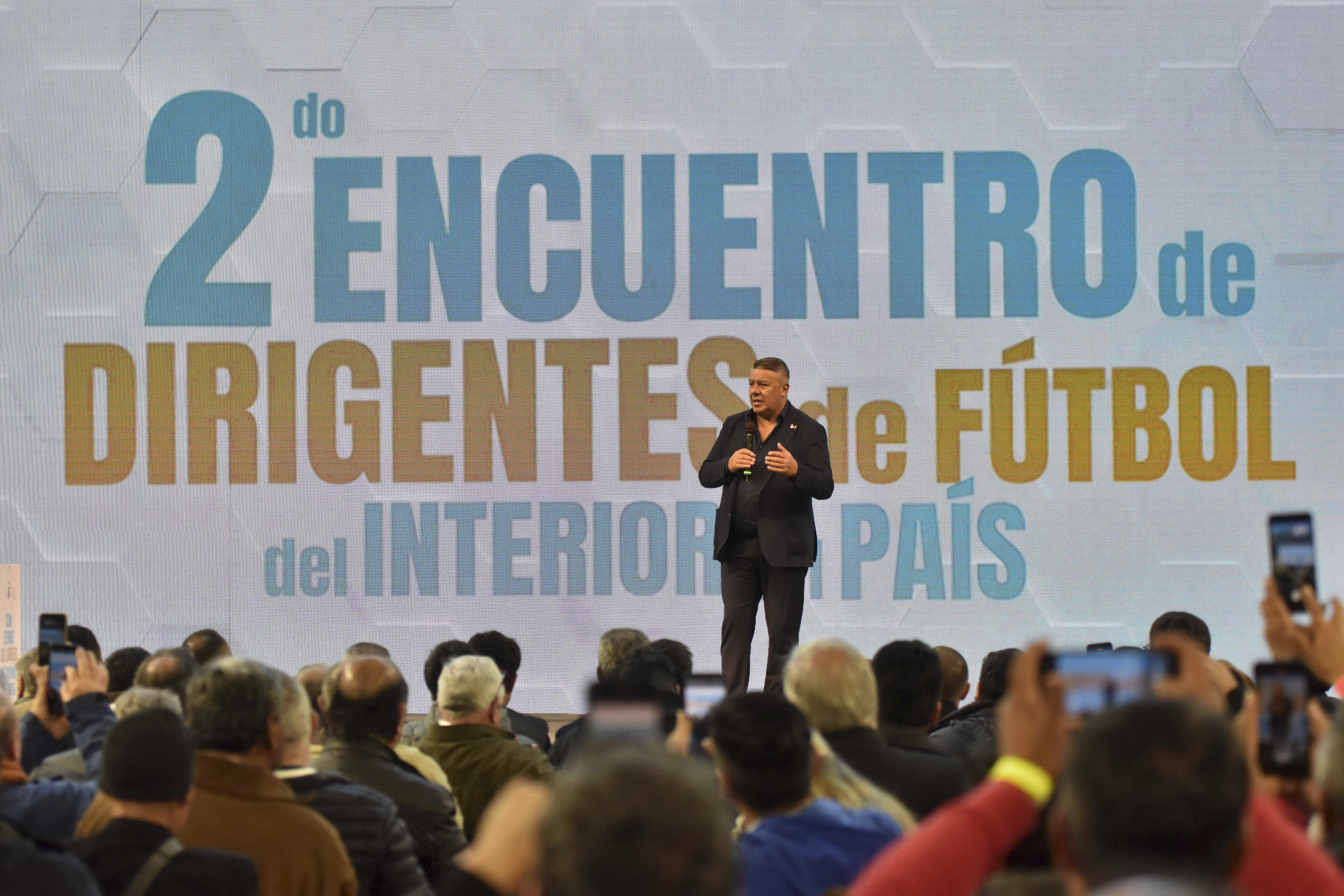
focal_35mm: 105
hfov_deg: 19.5
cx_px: 672
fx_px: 3920
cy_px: 448
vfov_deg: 13.0
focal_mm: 70
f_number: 3.2
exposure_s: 1/800
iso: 1000
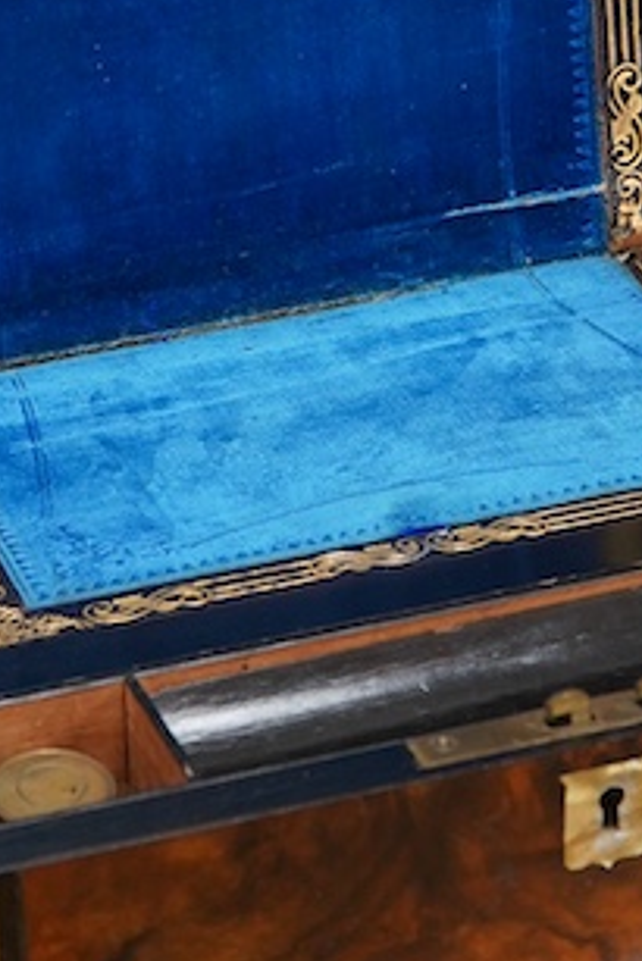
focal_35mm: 132
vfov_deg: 15.5
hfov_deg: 10.4
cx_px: 326
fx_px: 3527
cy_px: 410
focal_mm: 30
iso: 1250
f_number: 7.1
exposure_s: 1/125
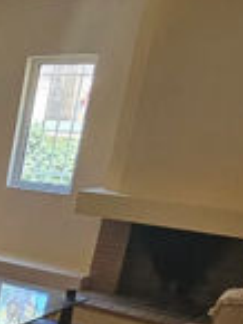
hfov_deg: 16.2
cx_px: -278
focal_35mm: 63
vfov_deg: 29.0
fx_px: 589
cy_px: 315
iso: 160
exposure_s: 1/100
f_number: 2.2
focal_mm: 2.2
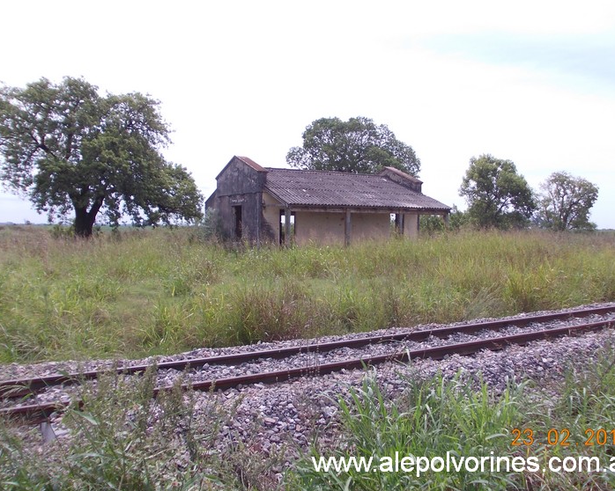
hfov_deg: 58.7
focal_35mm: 30
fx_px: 546
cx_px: 329
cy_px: 245
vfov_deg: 48.5
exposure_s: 1/320
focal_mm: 4
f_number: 5.4
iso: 80
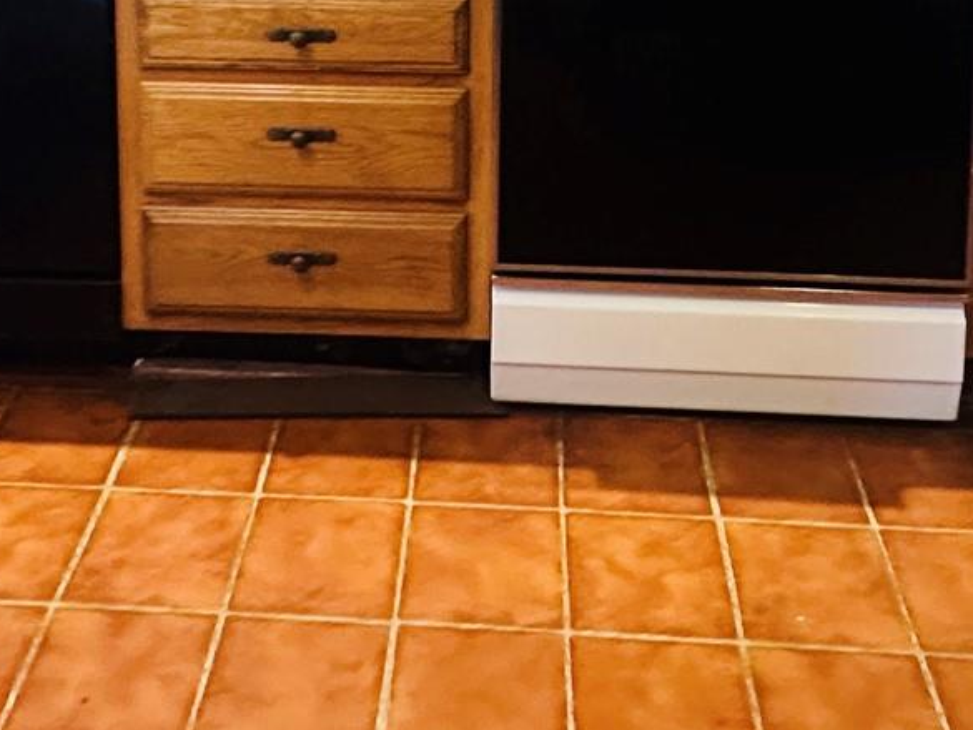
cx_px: 454
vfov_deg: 24.6
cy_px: -294
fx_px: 1378
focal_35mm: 49
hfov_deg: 38.9
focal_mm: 2.22
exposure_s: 1/60
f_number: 2.2
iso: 640
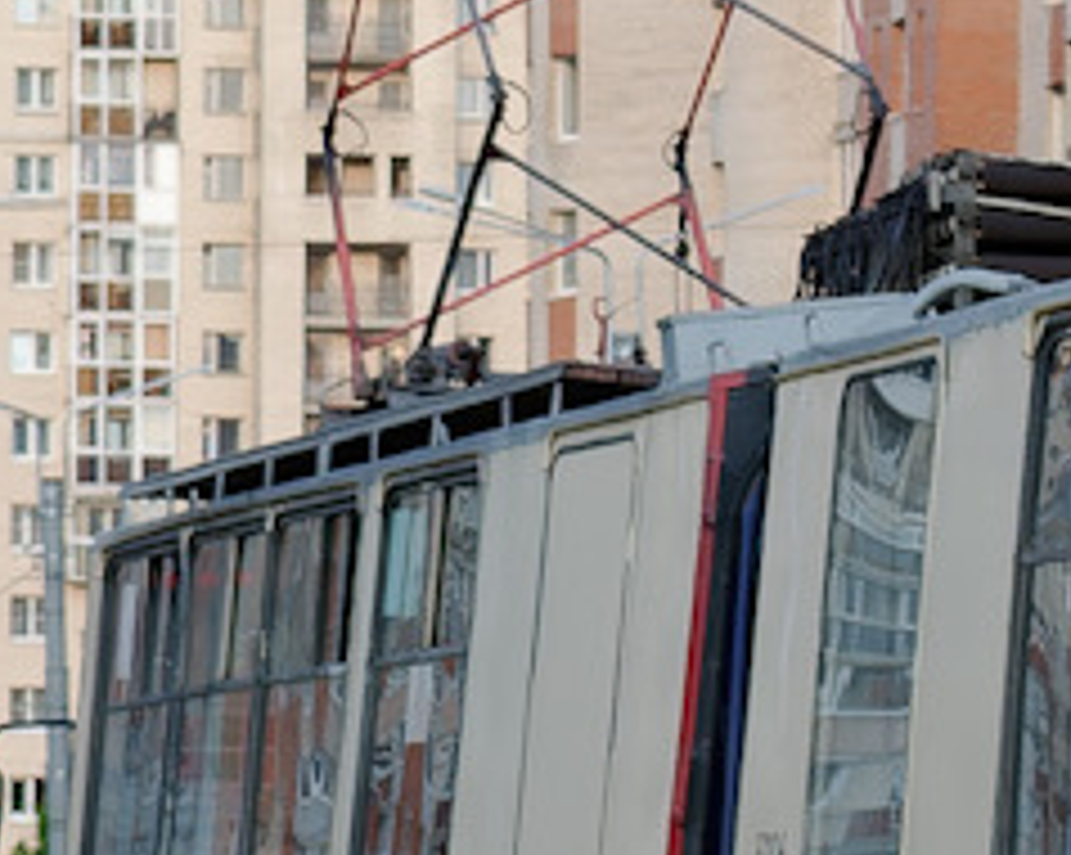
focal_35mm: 311
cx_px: 1944
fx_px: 9849
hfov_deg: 6.1
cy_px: 356
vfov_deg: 5.0
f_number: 8
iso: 400
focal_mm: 35
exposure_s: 1/250
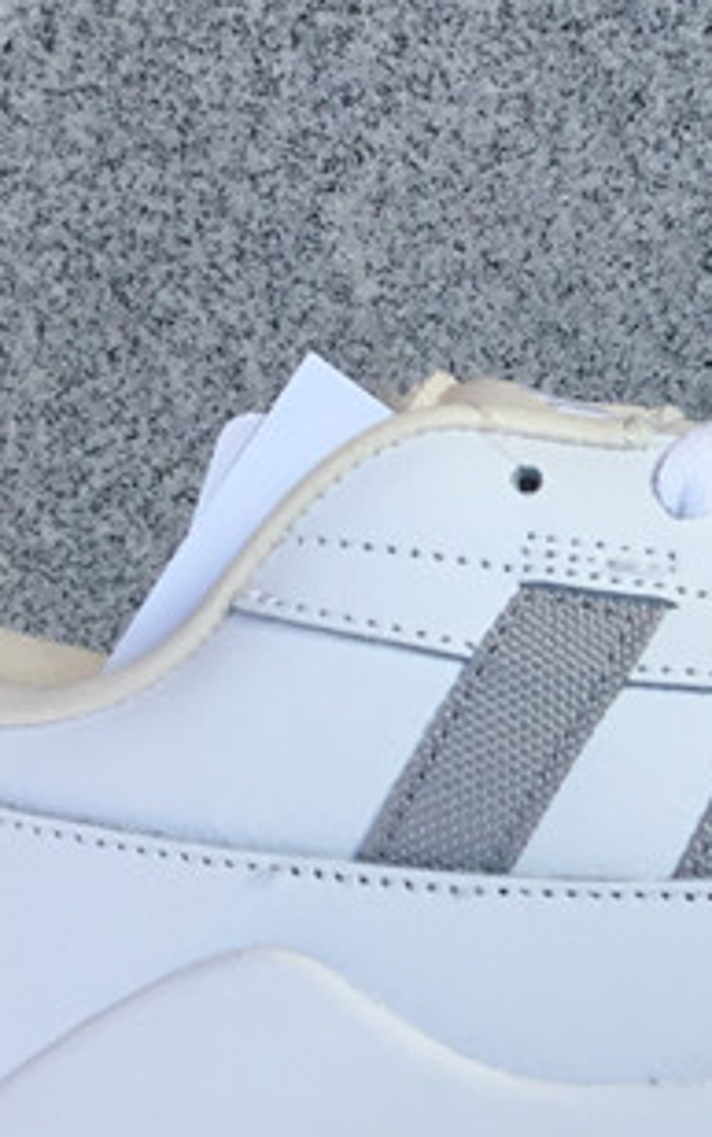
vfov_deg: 21.5
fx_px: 2975
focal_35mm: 96
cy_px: 829
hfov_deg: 13.2
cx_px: 919
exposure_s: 1/317
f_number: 2.4
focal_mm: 3.3
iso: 25
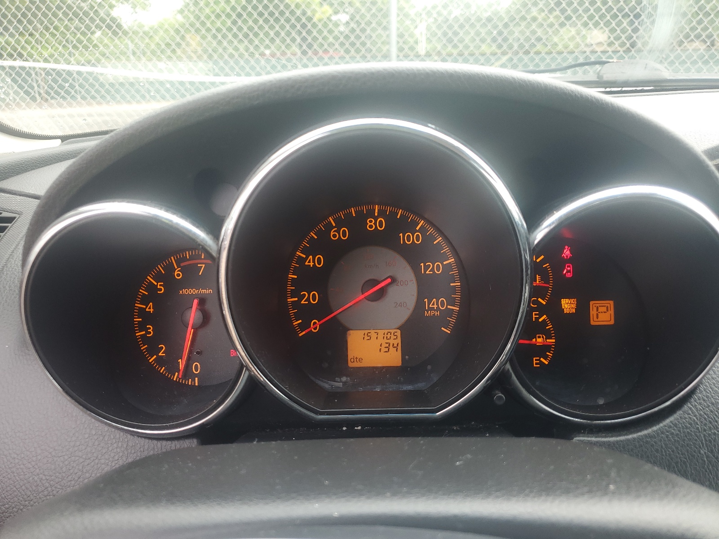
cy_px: 270
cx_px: 360
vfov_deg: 53.1
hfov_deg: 67.3
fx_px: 540
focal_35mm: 26
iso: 50
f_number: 1.5
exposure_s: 1/120
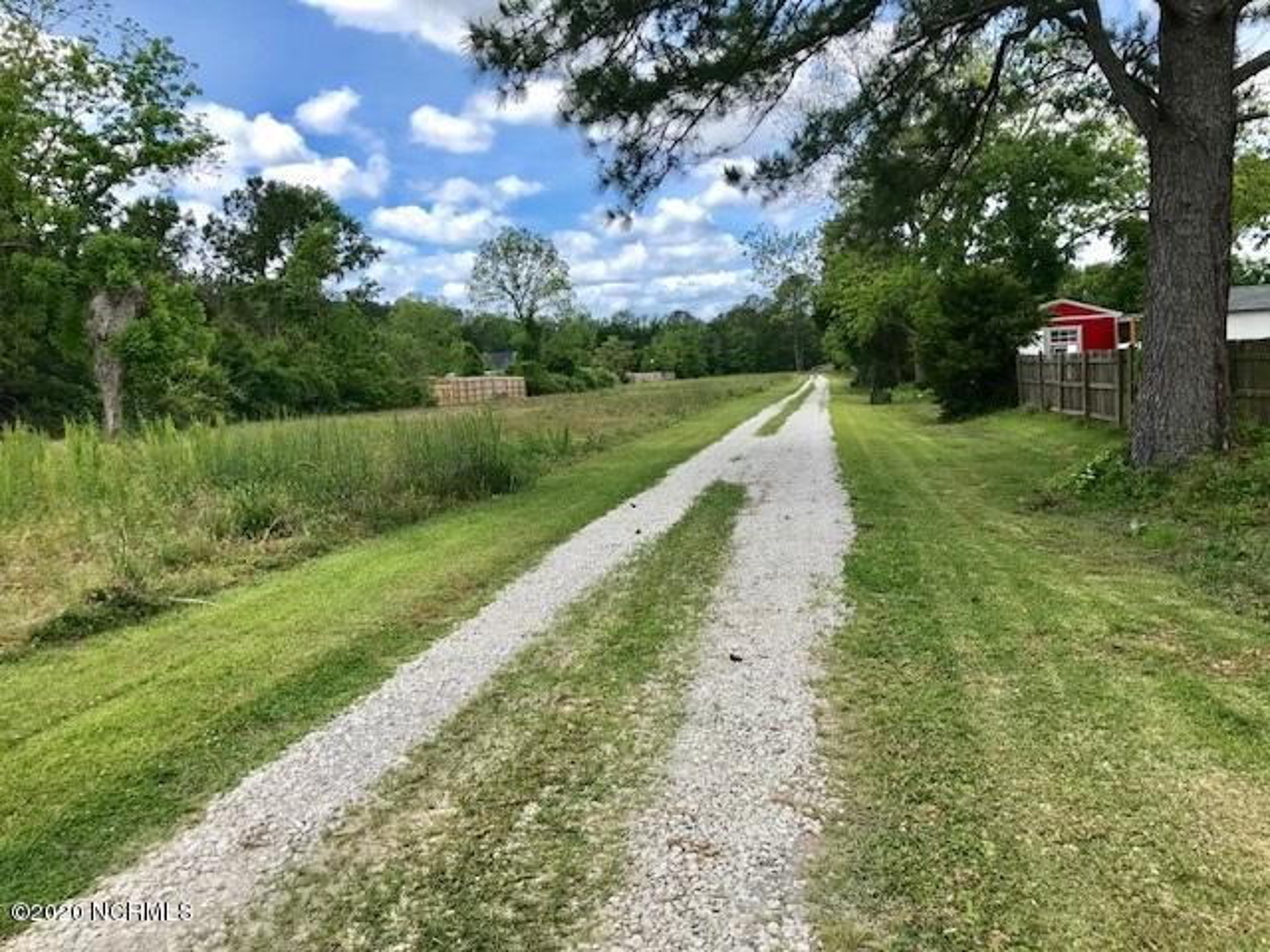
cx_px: 635
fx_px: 1027
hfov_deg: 63.4
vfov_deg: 49.7
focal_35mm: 28
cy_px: 476
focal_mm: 3.99
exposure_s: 1/1742
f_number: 1.8
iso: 20
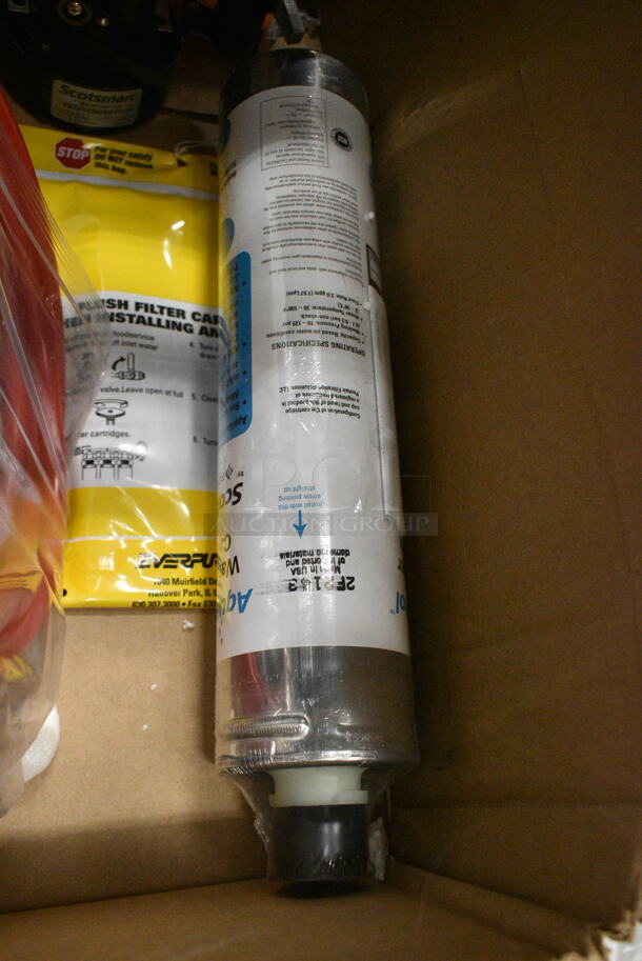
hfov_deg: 40.0
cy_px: 480
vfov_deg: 57.2
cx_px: 321
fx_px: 881
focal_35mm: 33
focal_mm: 22
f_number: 5.6
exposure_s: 1/125
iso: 6400
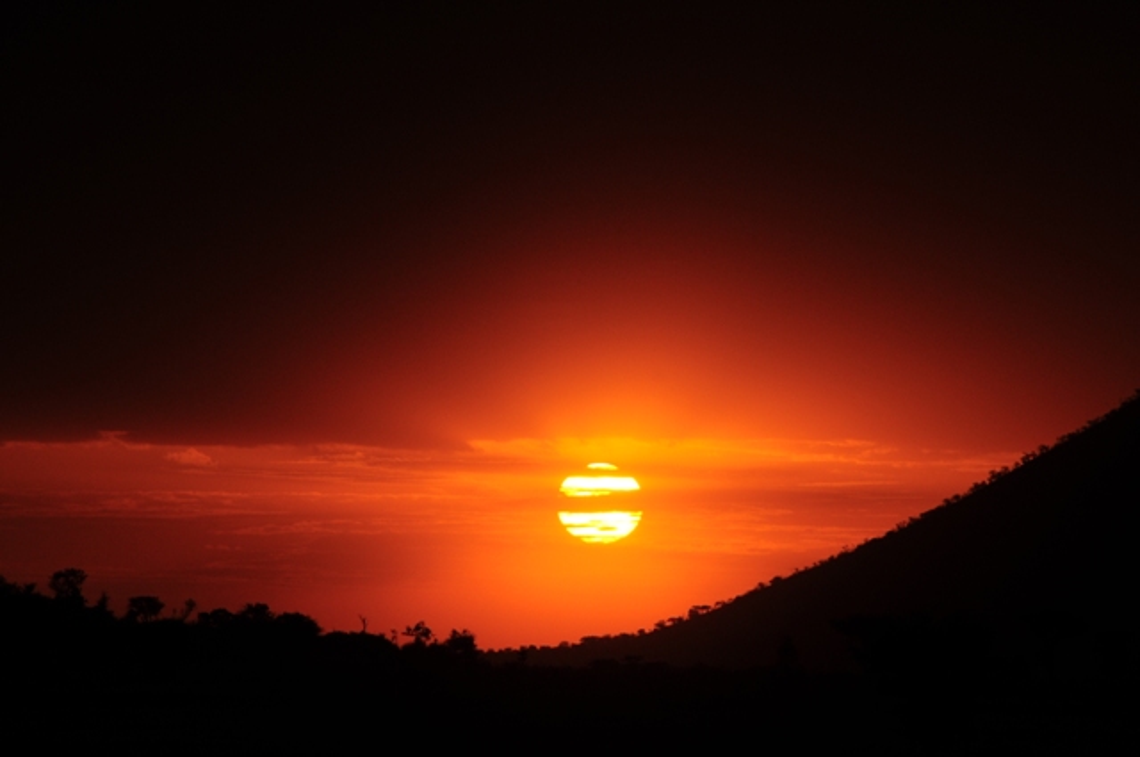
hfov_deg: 6.9
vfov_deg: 4.6
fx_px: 9488
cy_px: 378
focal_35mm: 300
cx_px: 570
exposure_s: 1/125
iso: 200
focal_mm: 200
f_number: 14
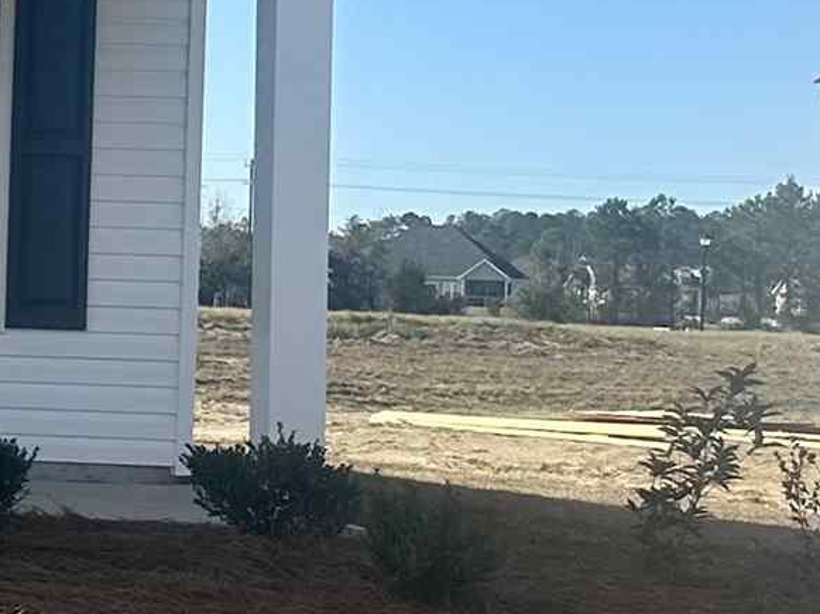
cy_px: 218
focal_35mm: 127
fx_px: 3007
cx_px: -1176
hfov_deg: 12.2
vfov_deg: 11.6
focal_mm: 6.86
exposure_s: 1/3472
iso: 80
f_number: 1.78
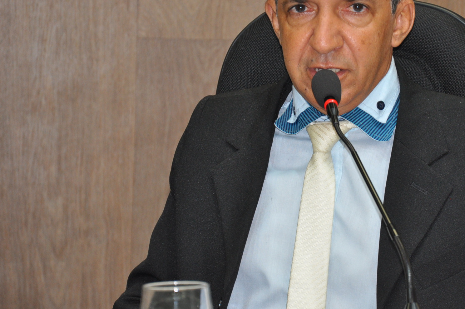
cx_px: 315
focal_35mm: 227
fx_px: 2925
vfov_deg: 6.0
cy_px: 98
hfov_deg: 9.1
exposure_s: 1/60
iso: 640
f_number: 5.6
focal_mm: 105
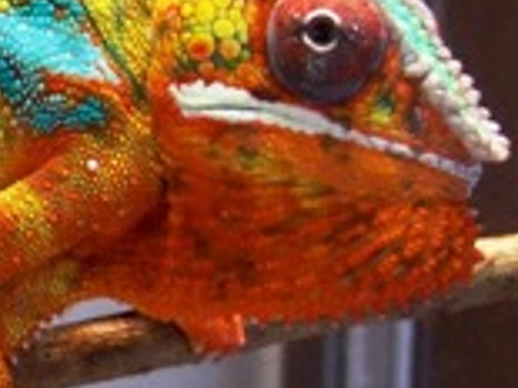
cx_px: -321
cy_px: 341
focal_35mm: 153
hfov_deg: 12.2
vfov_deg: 9.6
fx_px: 2288
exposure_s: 1/30
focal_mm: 7.8
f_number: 2.8
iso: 400
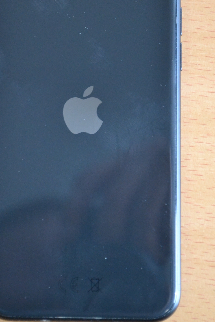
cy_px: 116
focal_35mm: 116
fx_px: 1036
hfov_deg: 11.8
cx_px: 78
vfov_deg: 17.7
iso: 3200
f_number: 5.6
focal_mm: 55
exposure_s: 1/50
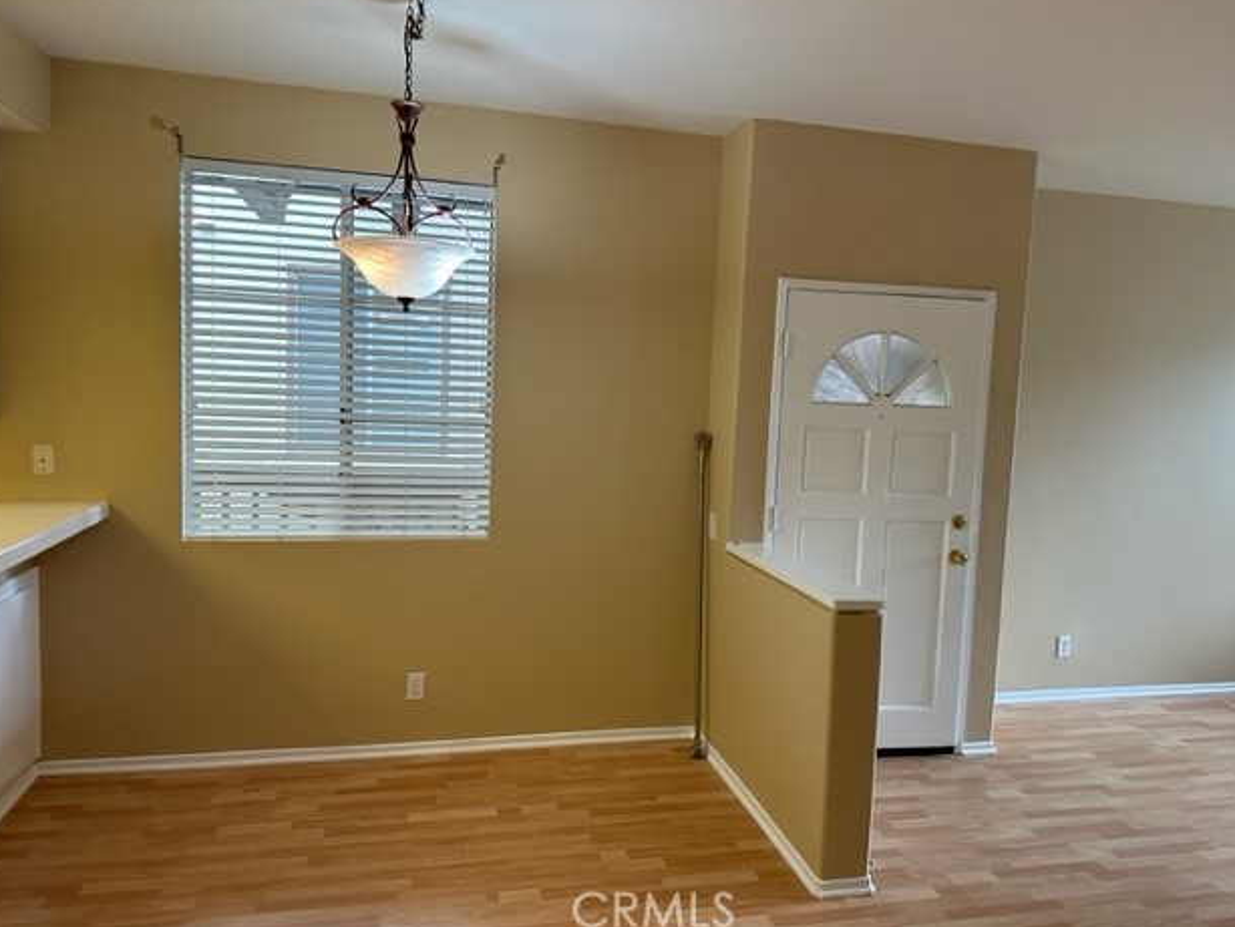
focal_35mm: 25
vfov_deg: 54.9
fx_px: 892
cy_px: 456
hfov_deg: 69.4
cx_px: 630
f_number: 1.78
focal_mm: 6.86
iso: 200
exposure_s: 1/120
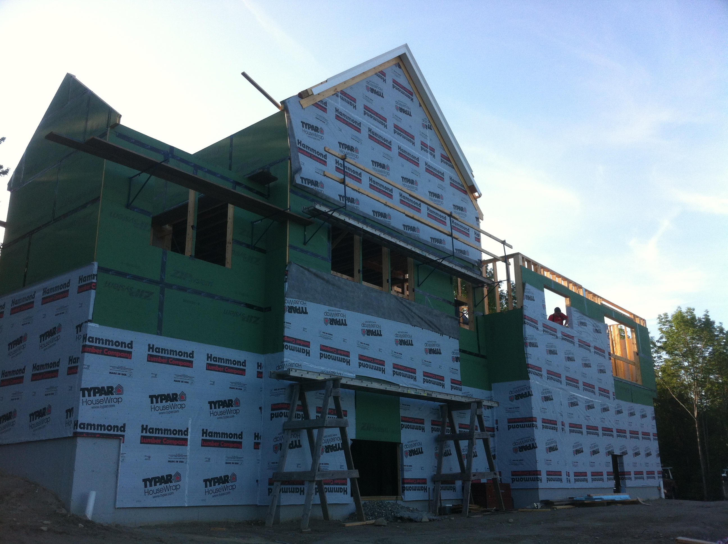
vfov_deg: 40.6
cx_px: 364
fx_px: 735
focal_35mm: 35
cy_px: 272
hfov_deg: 52.7
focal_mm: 3.85
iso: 80
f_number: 2.8
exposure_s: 1/397
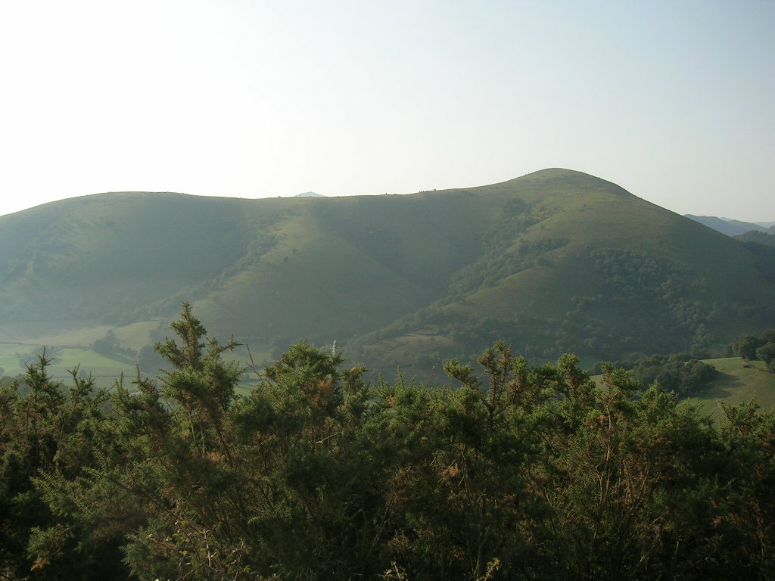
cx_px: 388
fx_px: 784
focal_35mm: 35
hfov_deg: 52.6
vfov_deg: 40.7
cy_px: 290
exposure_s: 1/346
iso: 50
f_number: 4.8
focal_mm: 5.4
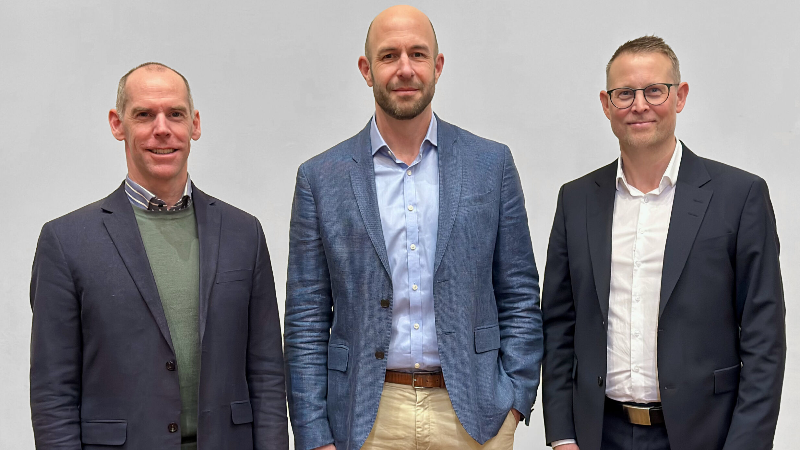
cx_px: 403
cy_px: 295
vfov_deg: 22.6
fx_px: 1124
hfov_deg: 39.2
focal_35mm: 53
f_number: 1.78
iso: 500
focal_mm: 6.86
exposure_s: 1/33
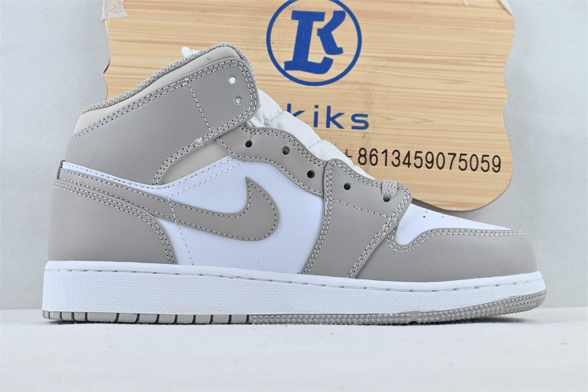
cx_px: 294
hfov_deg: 35.9
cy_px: 196
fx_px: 906
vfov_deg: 24.4
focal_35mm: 56
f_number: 10
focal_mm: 37
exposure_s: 1/160
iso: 1000
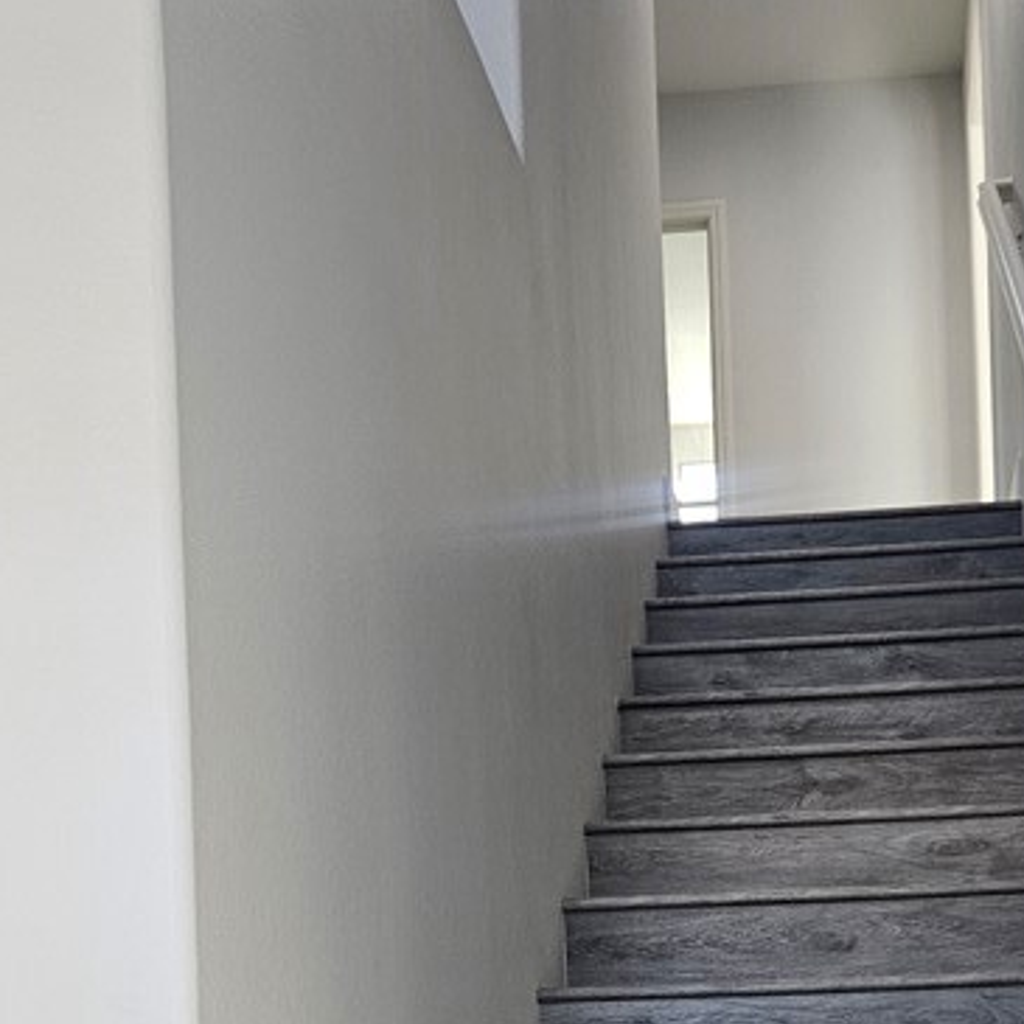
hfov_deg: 29.6
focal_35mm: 57
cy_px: 1049
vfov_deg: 28.1
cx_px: 752
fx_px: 1908
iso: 160
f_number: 1.8
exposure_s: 1/120
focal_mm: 5.4
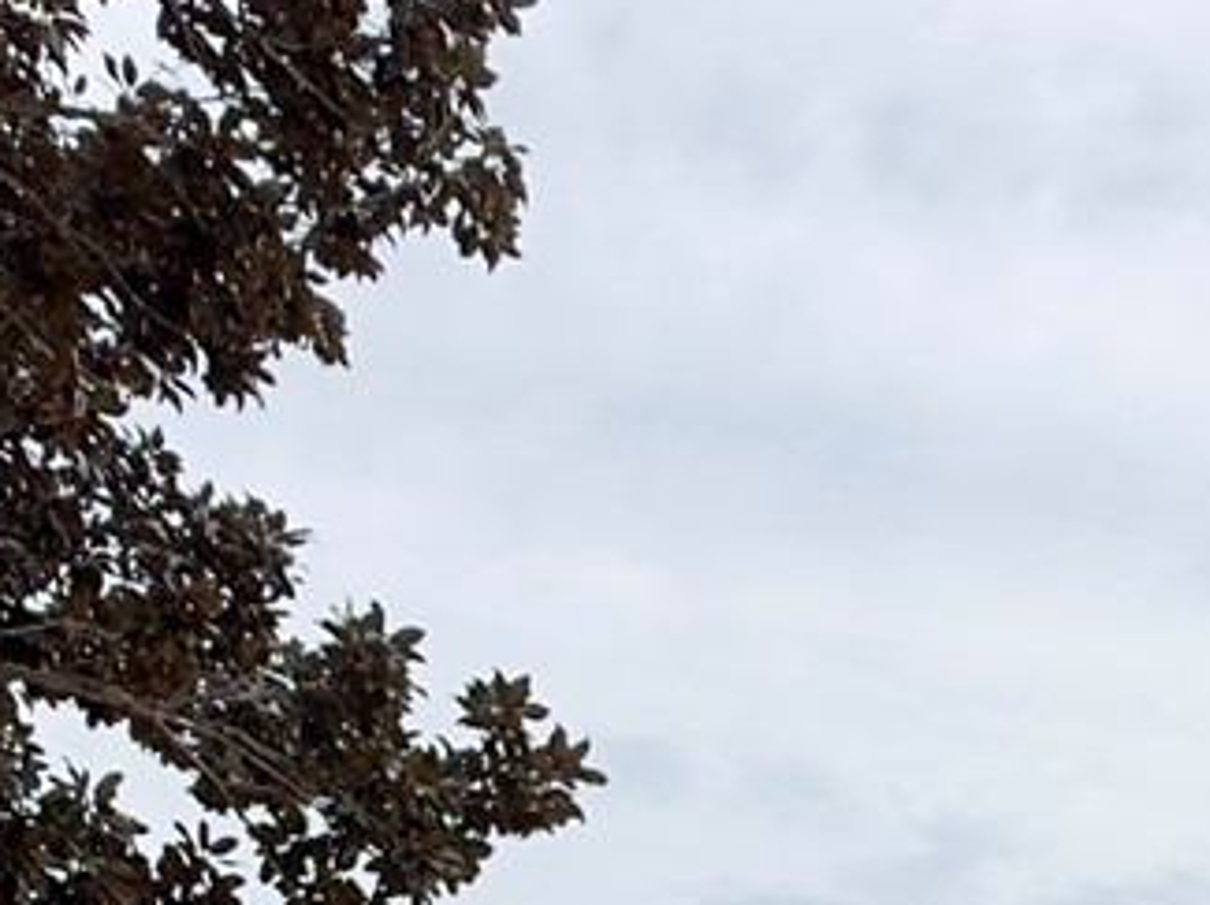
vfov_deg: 17.4
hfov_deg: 26.2
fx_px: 2409
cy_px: 1616
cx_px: 1296
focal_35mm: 69
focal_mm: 2.22
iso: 40
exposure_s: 1/535
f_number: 2.2
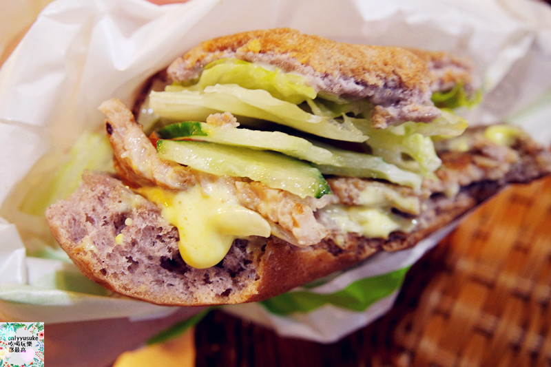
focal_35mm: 27
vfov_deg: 47.9
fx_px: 413
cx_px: 276
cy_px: 184
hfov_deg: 67.4
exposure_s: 1/25
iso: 400
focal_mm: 10
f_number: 4
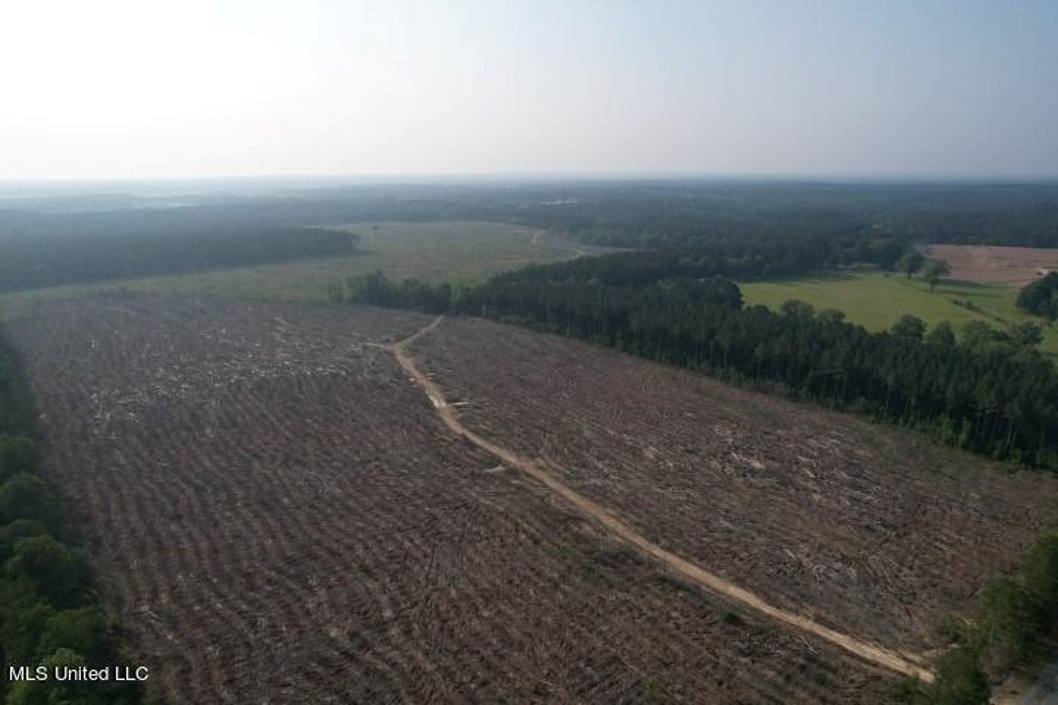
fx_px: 647
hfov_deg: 78.6
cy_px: 352
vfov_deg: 57.2
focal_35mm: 22
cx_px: 529
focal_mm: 8.38
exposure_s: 1/2000
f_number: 2.8
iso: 100
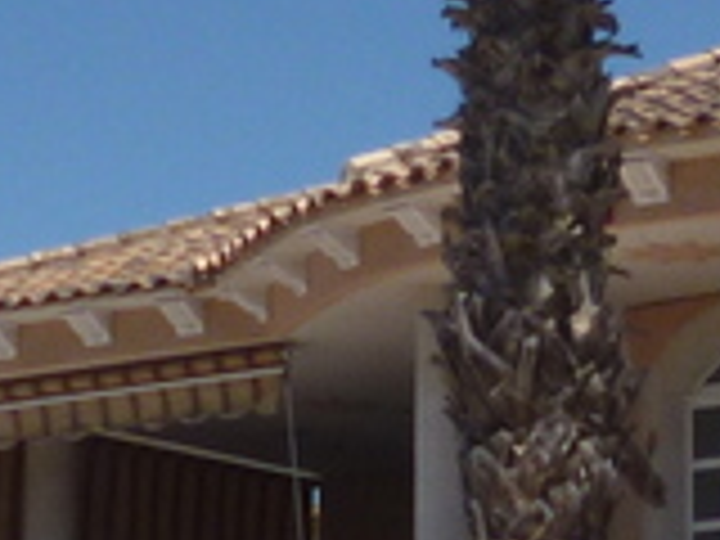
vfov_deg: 7.6
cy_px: 738
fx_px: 3994
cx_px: 454
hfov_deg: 10.3
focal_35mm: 192
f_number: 9
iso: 100
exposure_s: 1/200
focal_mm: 4.3
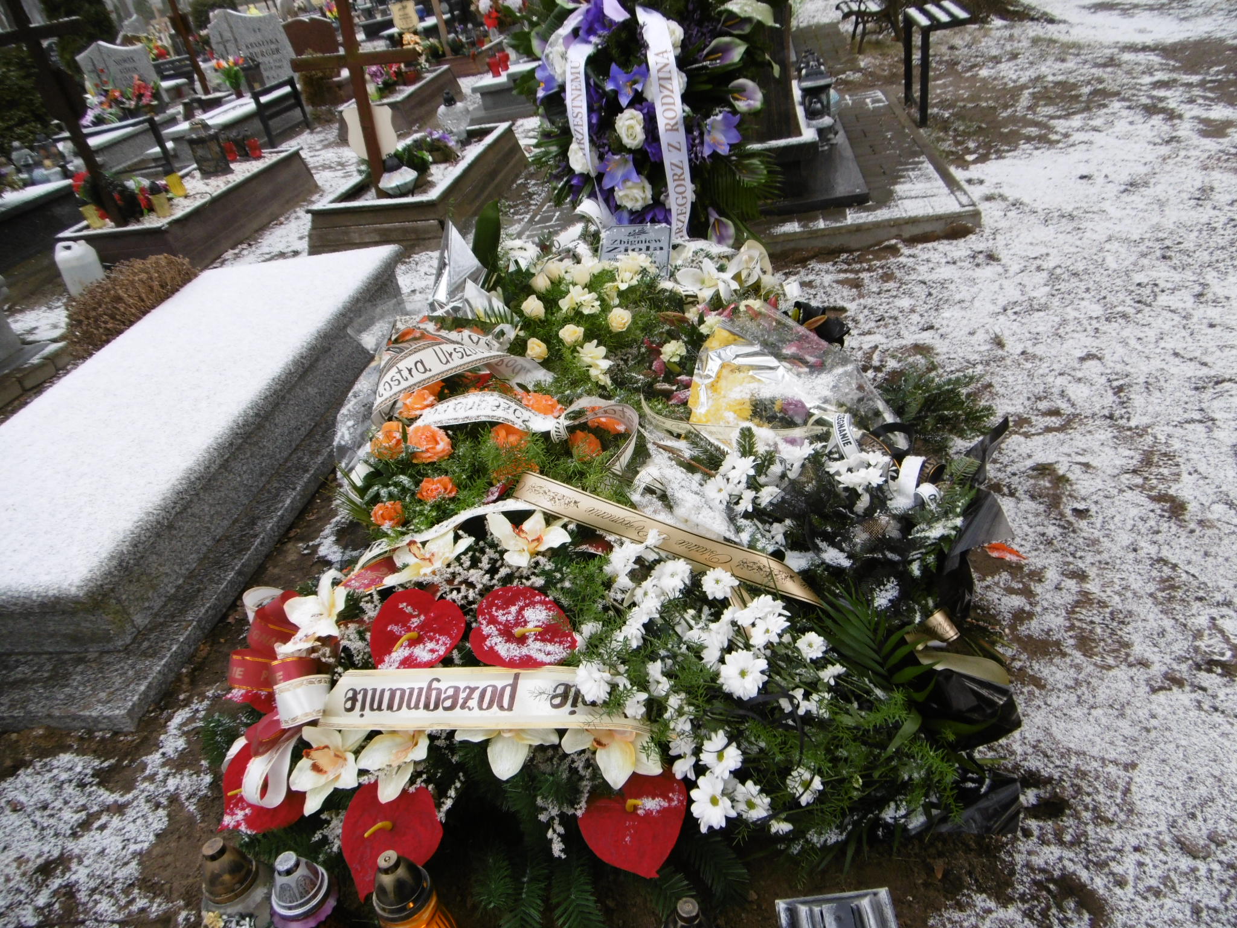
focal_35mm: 24
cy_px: 464
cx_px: 618
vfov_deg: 56.8
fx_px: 858
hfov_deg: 71.6
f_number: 3.1
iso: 100
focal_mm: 4.3
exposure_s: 1/100
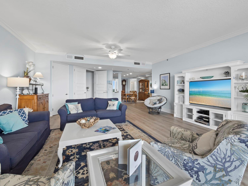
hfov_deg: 98.1
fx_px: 107
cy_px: 86
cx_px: 130
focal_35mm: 15
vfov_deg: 81.6
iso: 400
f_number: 11
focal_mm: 7
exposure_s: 1/3
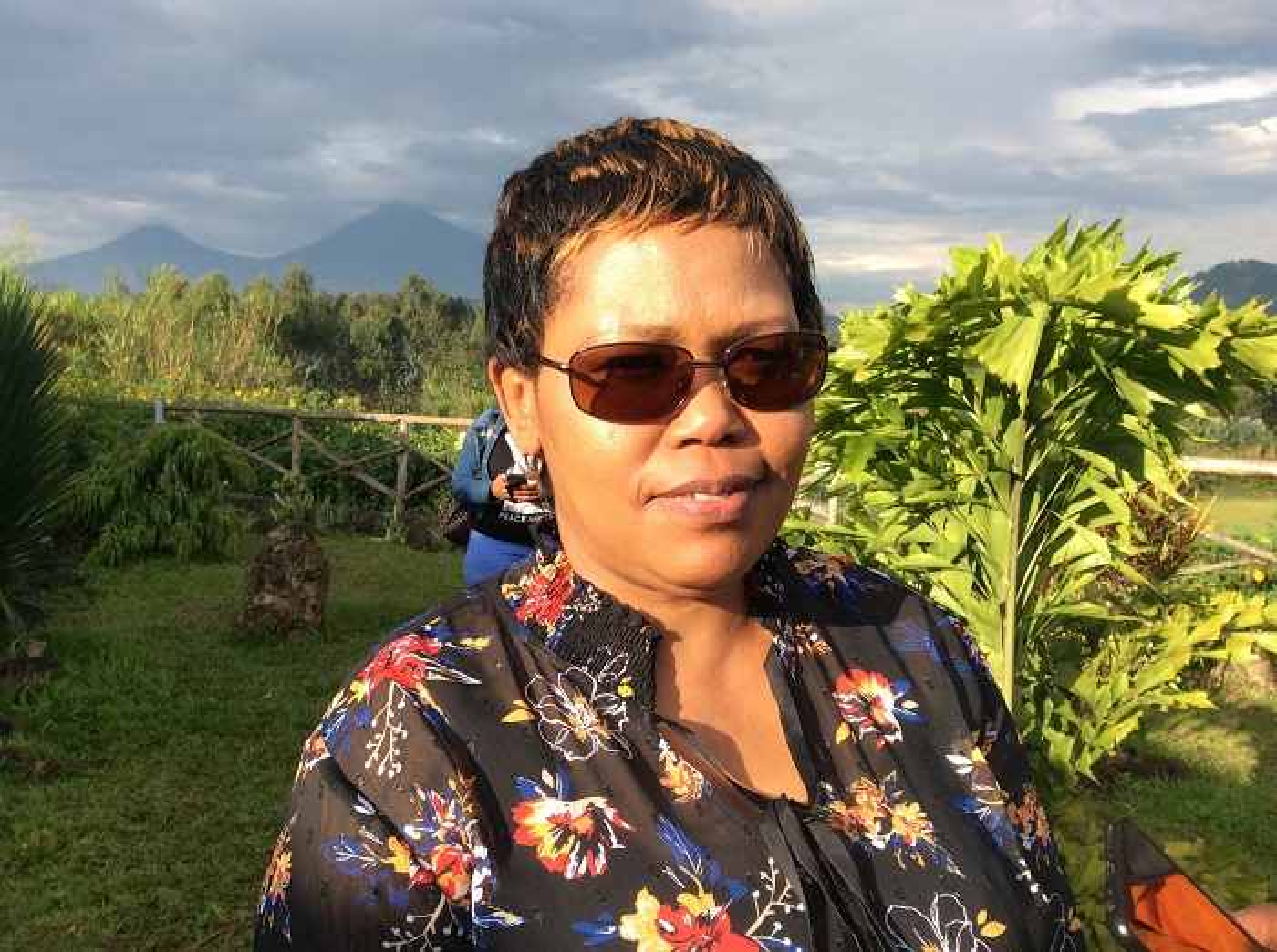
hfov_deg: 56.9
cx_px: 638
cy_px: 476
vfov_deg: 44.0
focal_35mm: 32
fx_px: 1178
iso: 32
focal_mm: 3.3
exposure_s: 1/561
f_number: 2.4
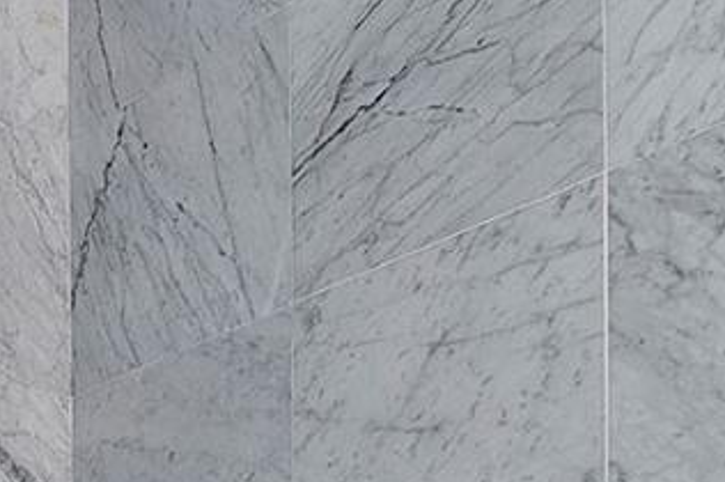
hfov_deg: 22.0
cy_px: 962
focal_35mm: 76
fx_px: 1529
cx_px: -369
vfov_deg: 14.7
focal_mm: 10
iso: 160
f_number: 11
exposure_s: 1/1.67
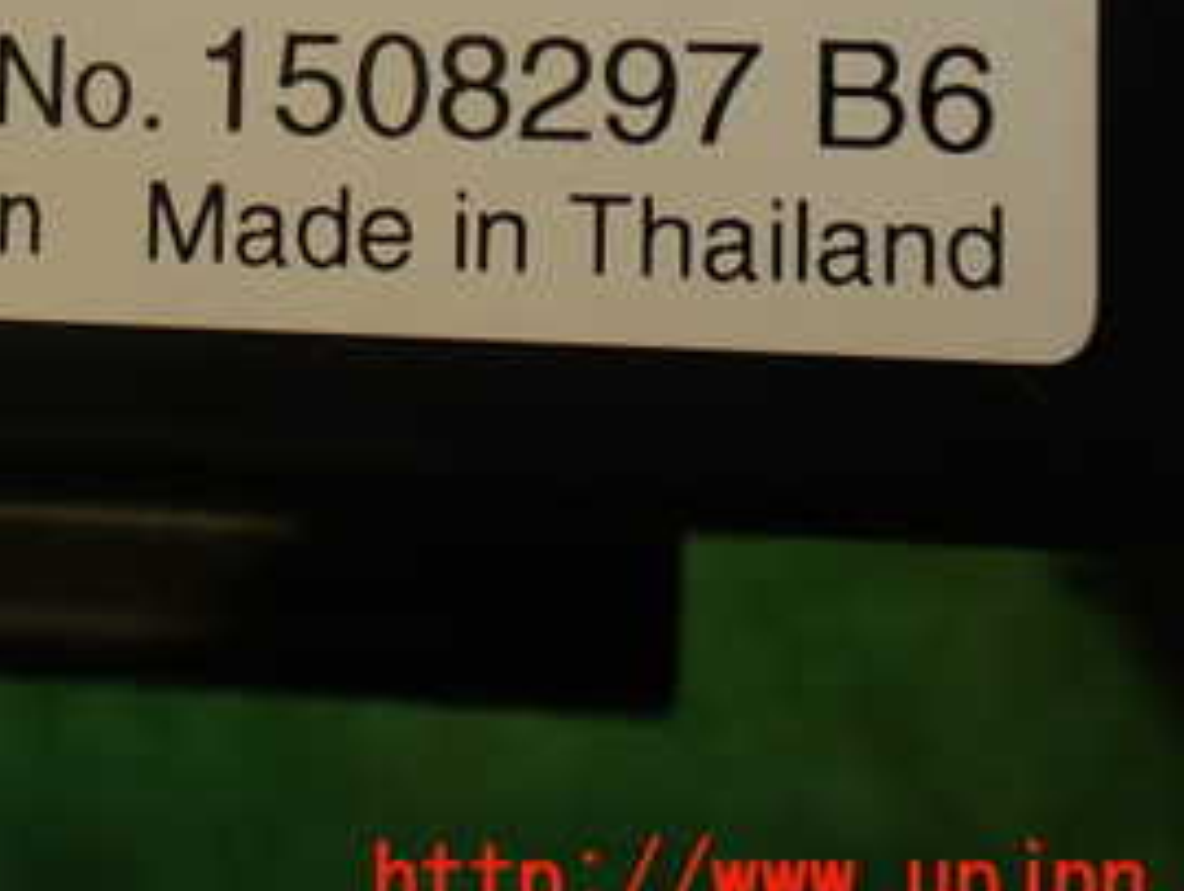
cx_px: 48
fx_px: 2431
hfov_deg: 26.2
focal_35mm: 71
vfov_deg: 20.0
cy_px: -48
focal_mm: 5.79
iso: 160
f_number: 2.4
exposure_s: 1/60
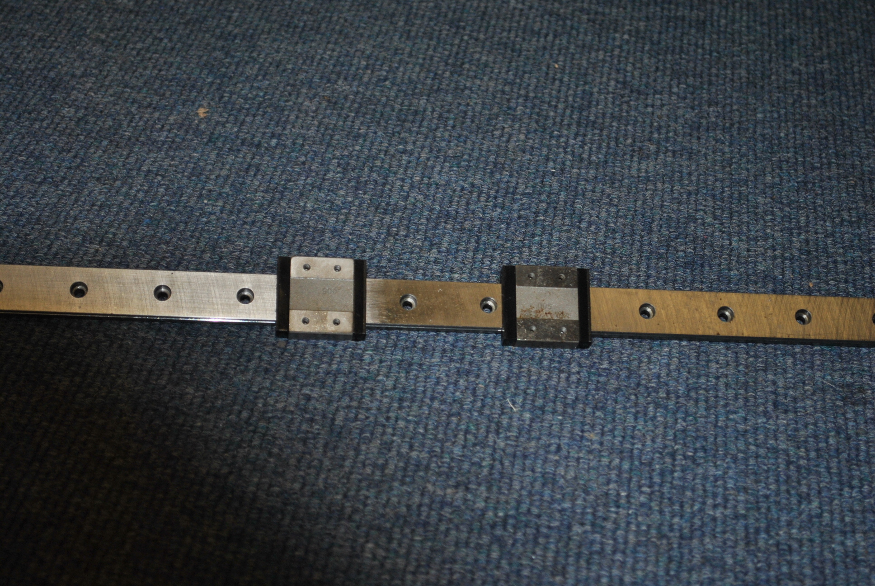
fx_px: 1898
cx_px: 438
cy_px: 293
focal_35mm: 78
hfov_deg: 26.0
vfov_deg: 17.5
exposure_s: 1/60
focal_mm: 52
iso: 200
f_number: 5.6
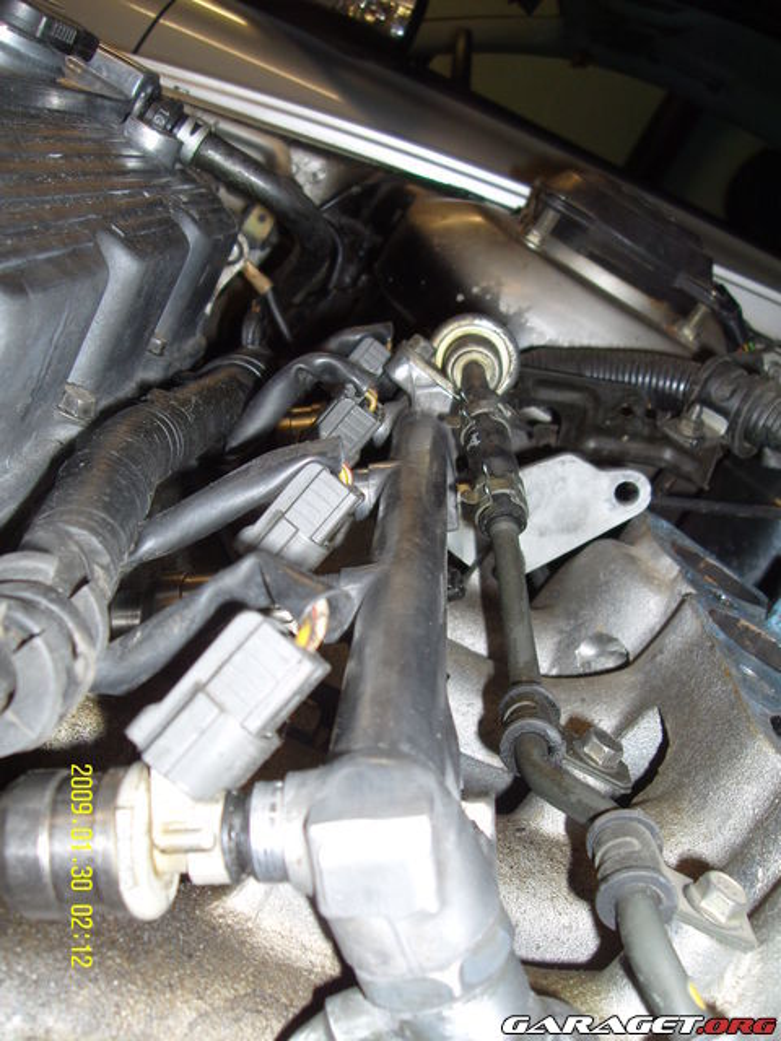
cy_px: 520
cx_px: 390
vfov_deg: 50.1
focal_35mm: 37
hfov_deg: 38.7
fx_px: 1113
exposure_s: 1/40
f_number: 2.8
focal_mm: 6.2
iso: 80
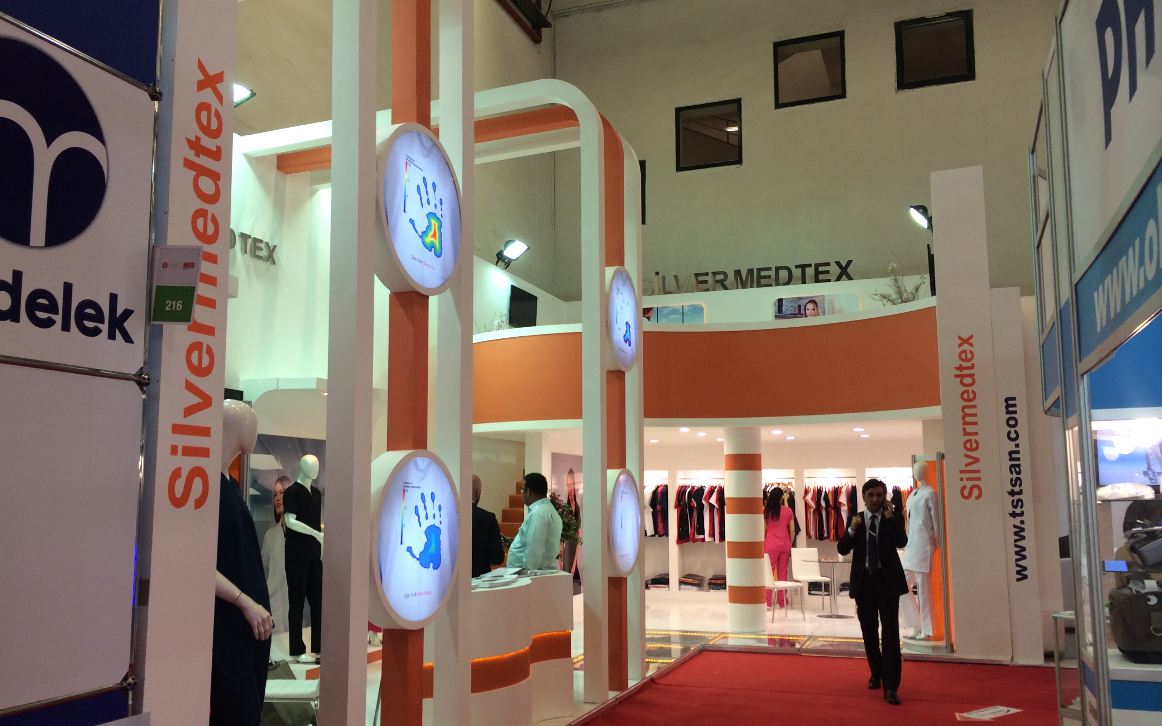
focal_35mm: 32
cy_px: 390
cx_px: 579
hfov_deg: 59.7
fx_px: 1013
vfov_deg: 39.4
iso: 50
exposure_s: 1/60
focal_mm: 4.12
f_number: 2.2
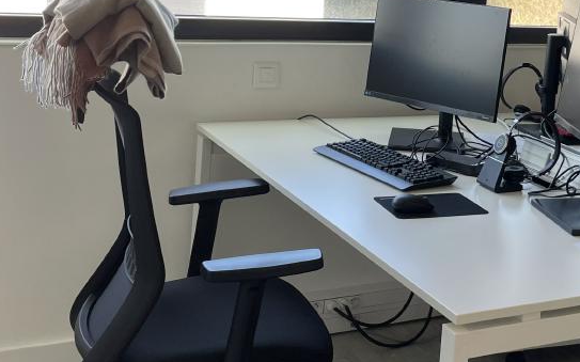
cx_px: 506
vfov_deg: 19.7
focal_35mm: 65
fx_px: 1027
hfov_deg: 30.3
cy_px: 58
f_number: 1.6
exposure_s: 1/135
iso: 32
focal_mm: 4.2
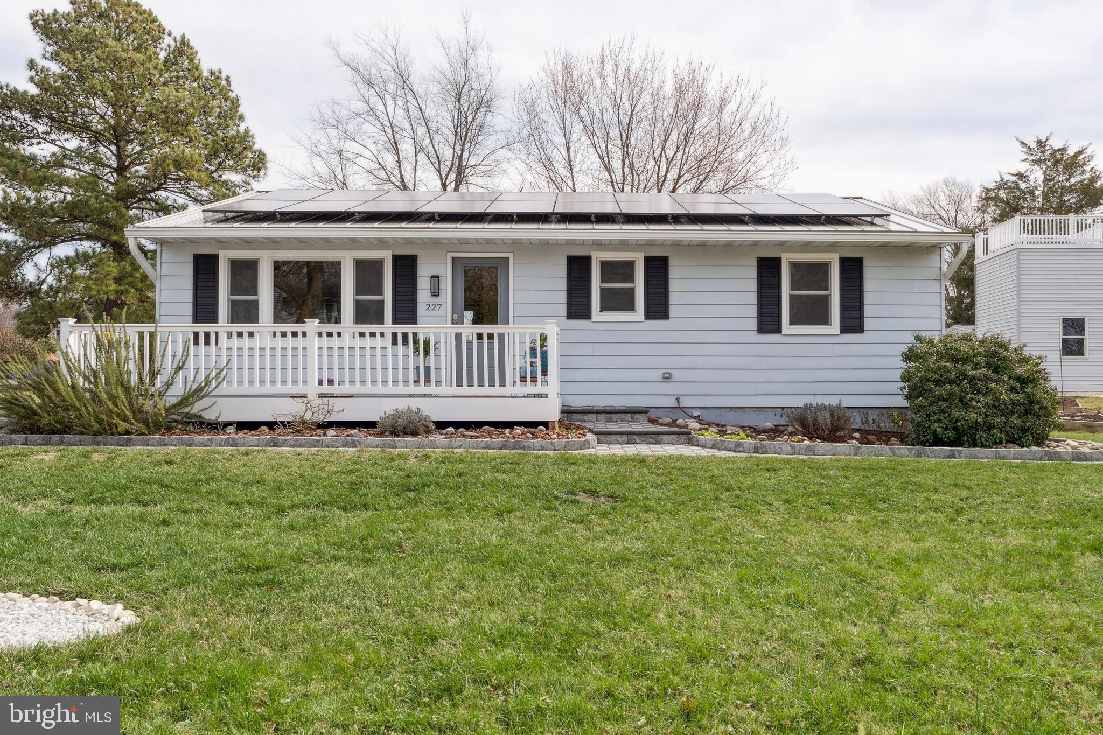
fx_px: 796
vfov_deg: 49.5
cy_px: 368
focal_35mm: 26
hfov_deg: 69.4
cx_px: 552
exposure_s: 1/100
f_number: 10
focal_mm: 17.6
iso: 200
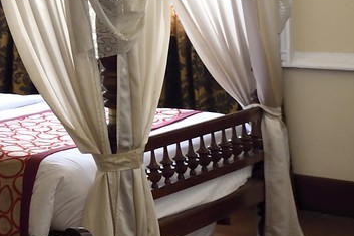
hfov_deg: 16.7
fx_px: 757
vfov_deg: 17.0
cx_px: -417
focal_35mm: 77
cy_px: -42
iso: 1600
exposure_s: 1/40
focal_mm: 17
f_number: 4.5
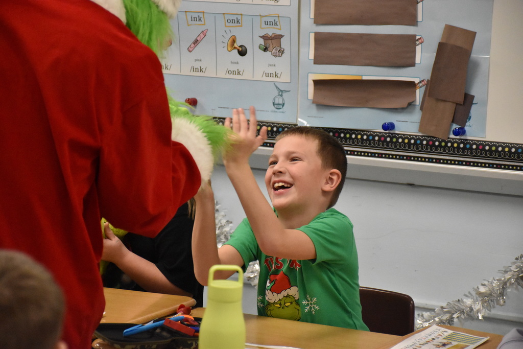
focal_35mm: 142
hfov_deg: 14.4
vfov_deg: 9.6
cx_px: 262
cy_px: 174
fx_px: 2070
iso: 6400
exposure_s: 1/500
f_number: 5.3
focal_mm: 95
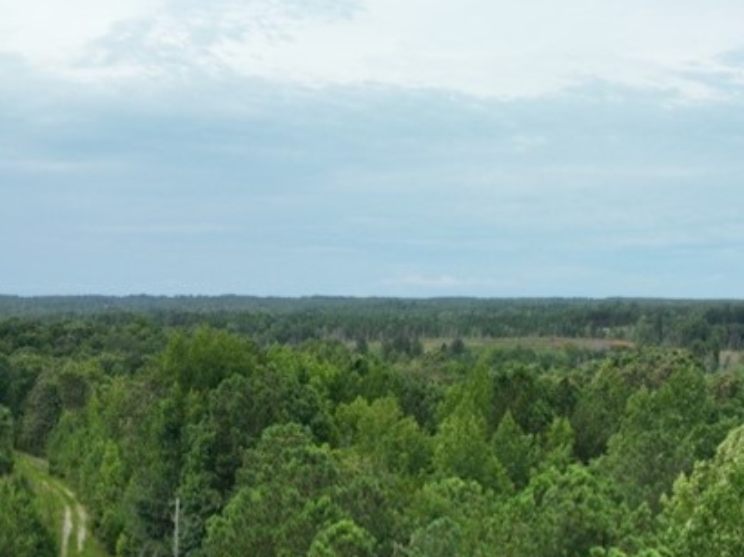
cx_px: 76
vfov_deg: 23.3
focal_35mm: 60
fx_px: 1289
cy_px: 571
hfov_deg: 30.8
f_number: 2.8
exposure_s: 1/240
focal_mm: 12.29
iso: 160
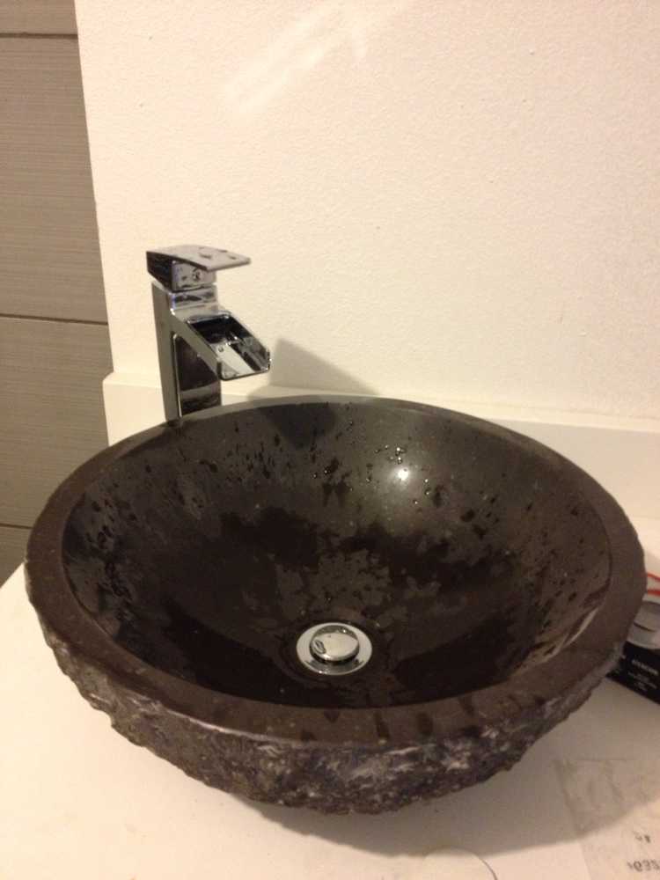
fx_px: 890
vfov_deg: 52.6
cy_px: 440
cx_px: 330
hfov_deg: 40.7
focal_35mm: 35
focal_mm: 4.28
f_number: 2.4
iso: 400
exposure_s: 1/15
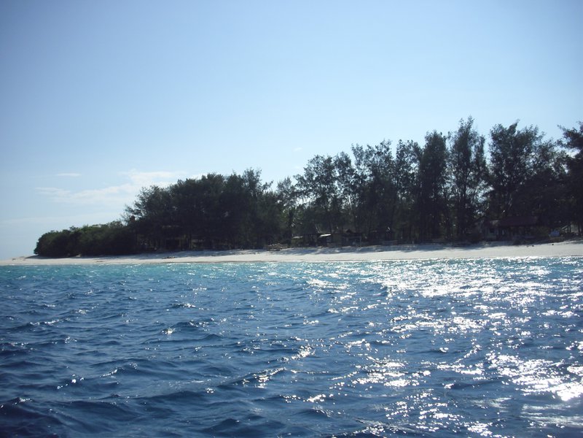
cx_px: 292
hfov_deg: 49.0
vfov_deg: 37.7
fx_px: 640
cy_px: 219
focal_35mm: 38
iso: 100
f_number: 8
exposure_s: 1/500
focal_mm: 6.2
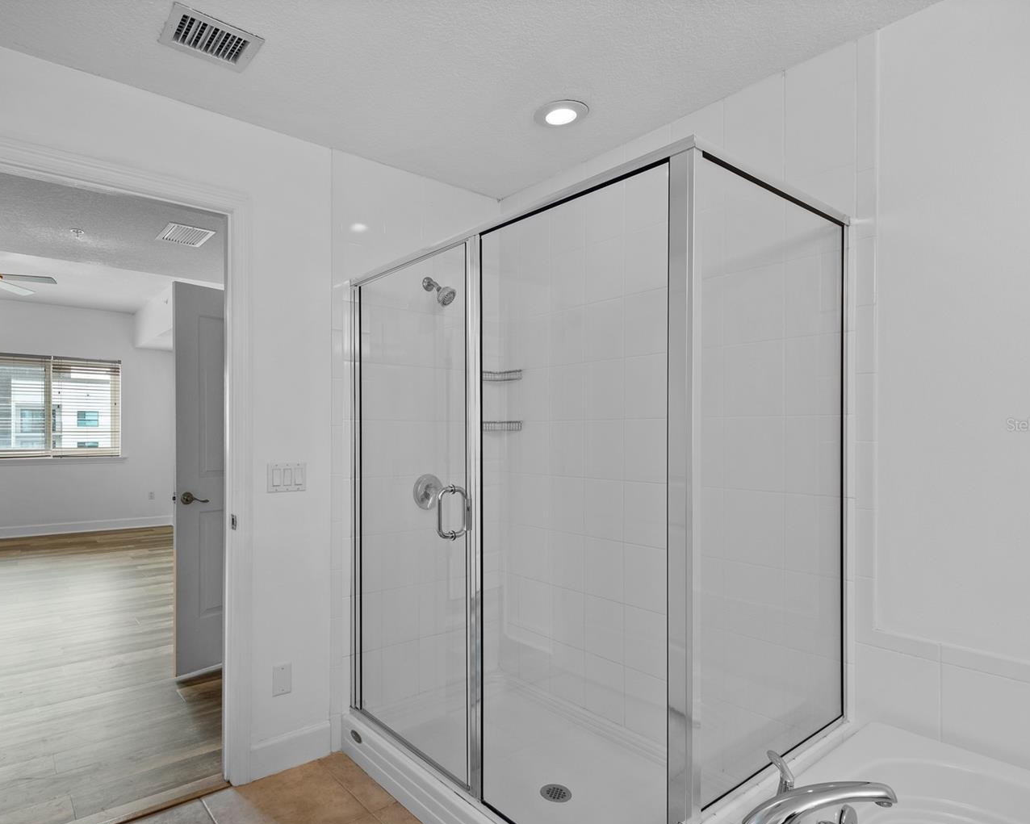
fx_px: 610
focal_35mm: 20
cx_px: 433
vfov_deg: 68.1
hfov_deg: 79.8
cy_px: 425
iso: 320
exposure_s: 1/2
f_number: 7.1
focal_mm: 11
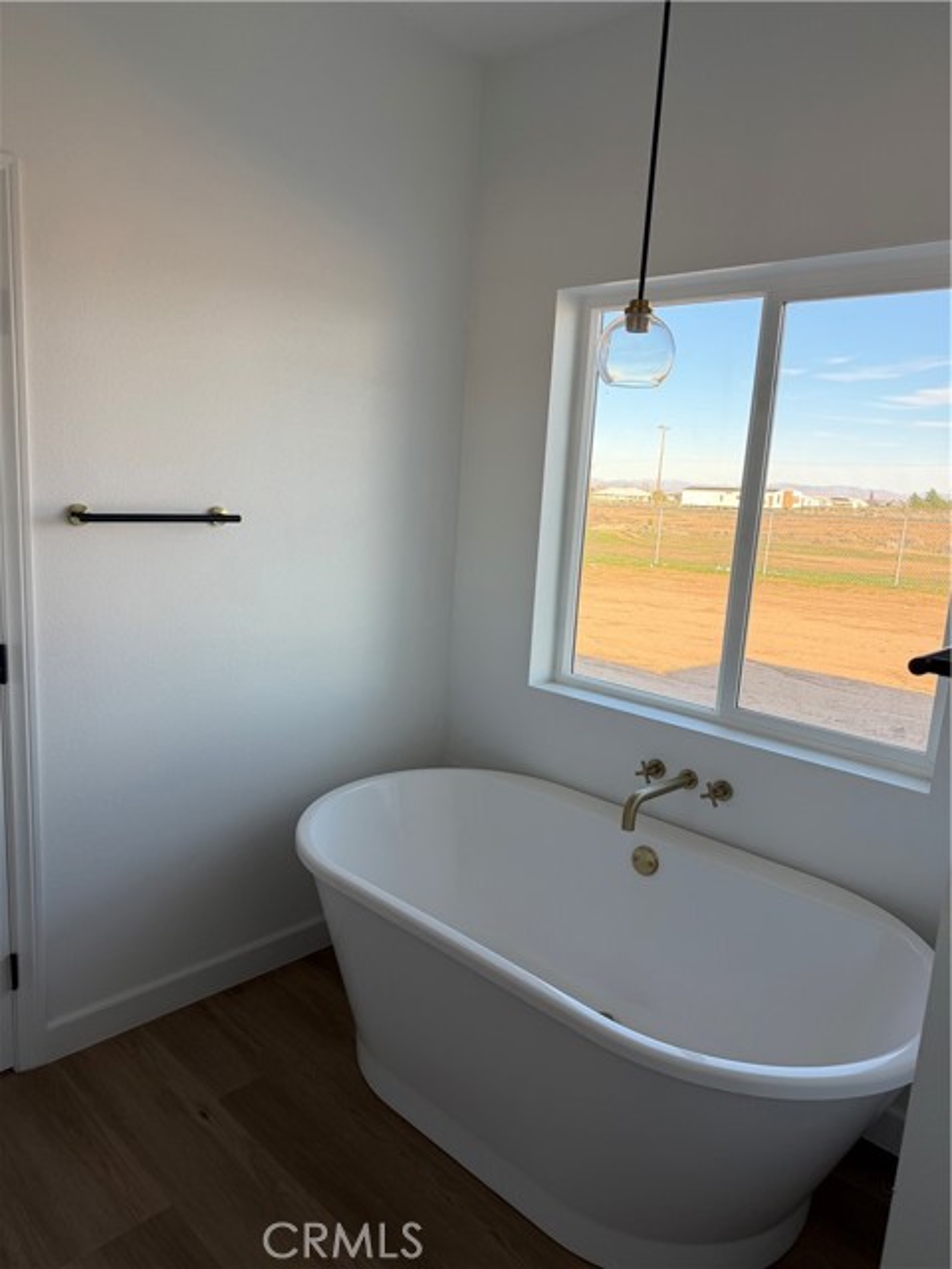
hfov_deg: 56.8
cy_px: 634
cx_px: 476
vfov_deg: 71.6
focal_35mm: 24
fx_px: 880
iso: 100
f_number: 1.78
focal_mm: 6.76
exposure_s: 1/532
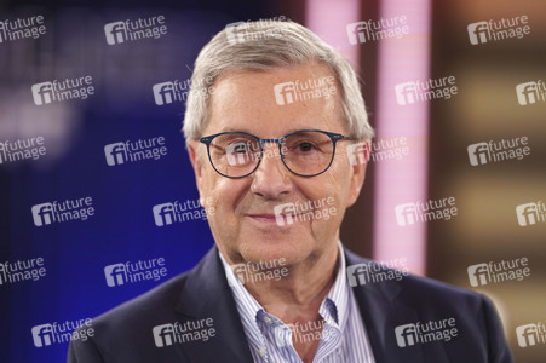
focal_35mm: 135
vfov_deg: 10.1
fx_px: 2046
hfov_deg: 15.2
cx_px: 273
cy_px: 182
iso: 2000
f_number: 1.8
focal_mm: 135
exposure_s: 1/500
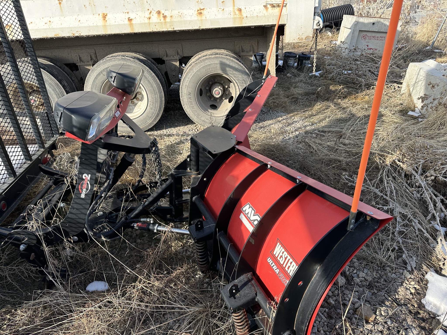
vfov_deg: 56.8
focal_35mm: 24
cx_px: 224
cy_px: 168
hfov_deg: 71.6
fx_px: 310
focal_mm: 6.86
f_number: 1.78
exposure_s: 1/1198
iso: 80
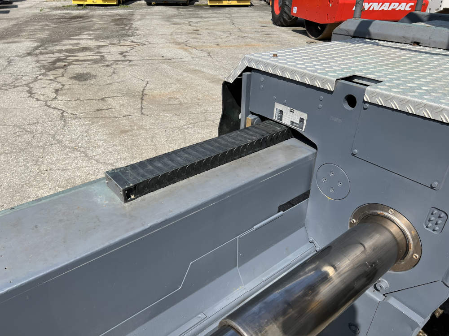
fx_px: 337
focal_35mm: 26
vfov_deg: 53.1
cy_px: 168
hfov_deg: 67.3
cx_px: 224
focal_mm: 5.7
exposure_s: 1/4274
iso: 50
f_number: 1.5
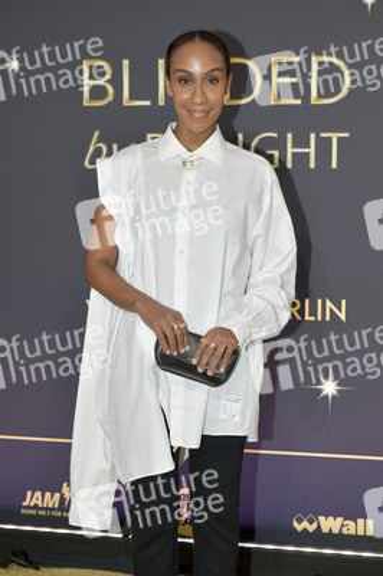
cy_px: 288
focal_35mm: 58
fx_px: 927
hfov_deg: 23.3
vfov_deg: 34.5
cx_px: 192
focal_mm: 58
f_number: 6.3
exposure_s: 1/250
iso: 1250
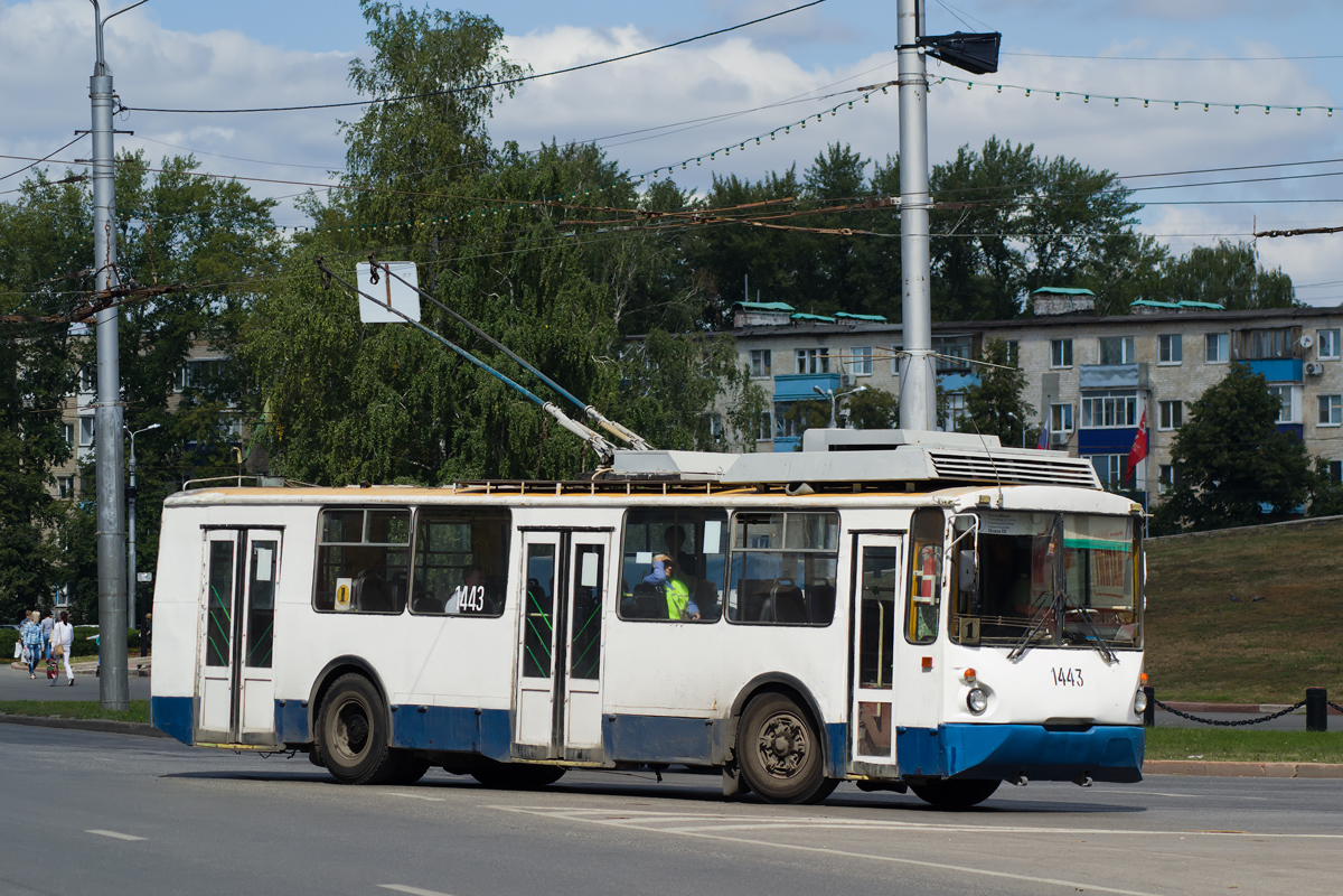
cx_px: 672
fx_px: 5148
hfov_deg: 14.9
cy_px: 448
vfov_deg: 9.9
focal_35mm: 138
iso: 200
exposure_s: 1/800
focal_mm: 92
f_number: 8
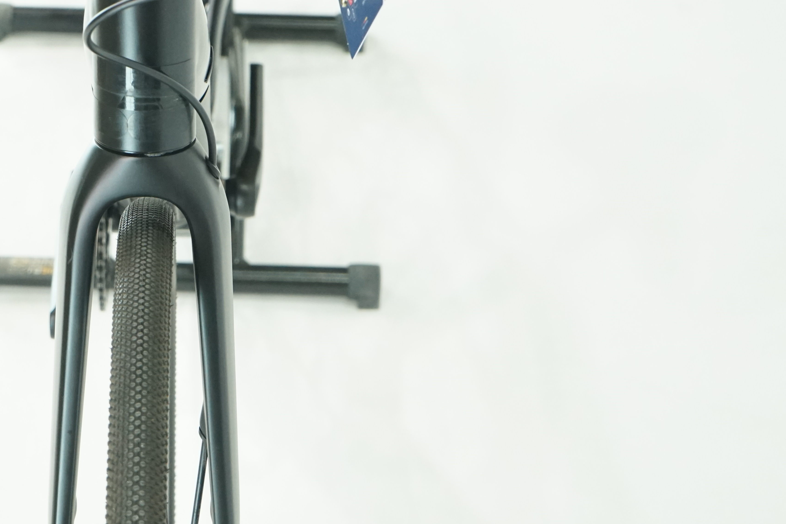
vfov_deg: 11.1
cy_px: 230
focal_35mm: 123
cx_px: 151
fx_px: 2685
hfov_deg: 16.5
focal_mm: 70
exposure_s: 1/200
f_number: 5.6
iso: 2500
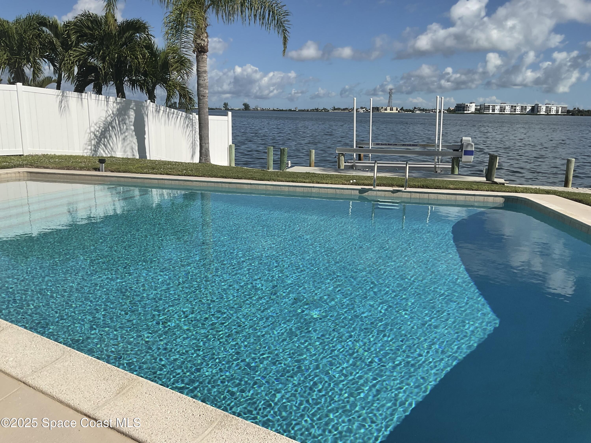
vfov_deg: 48.2
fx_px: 495
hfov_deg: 61.7
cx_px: 296
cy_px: 222
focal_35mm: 29
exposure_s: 1/4405
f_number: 1.8
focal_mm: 3
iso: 16
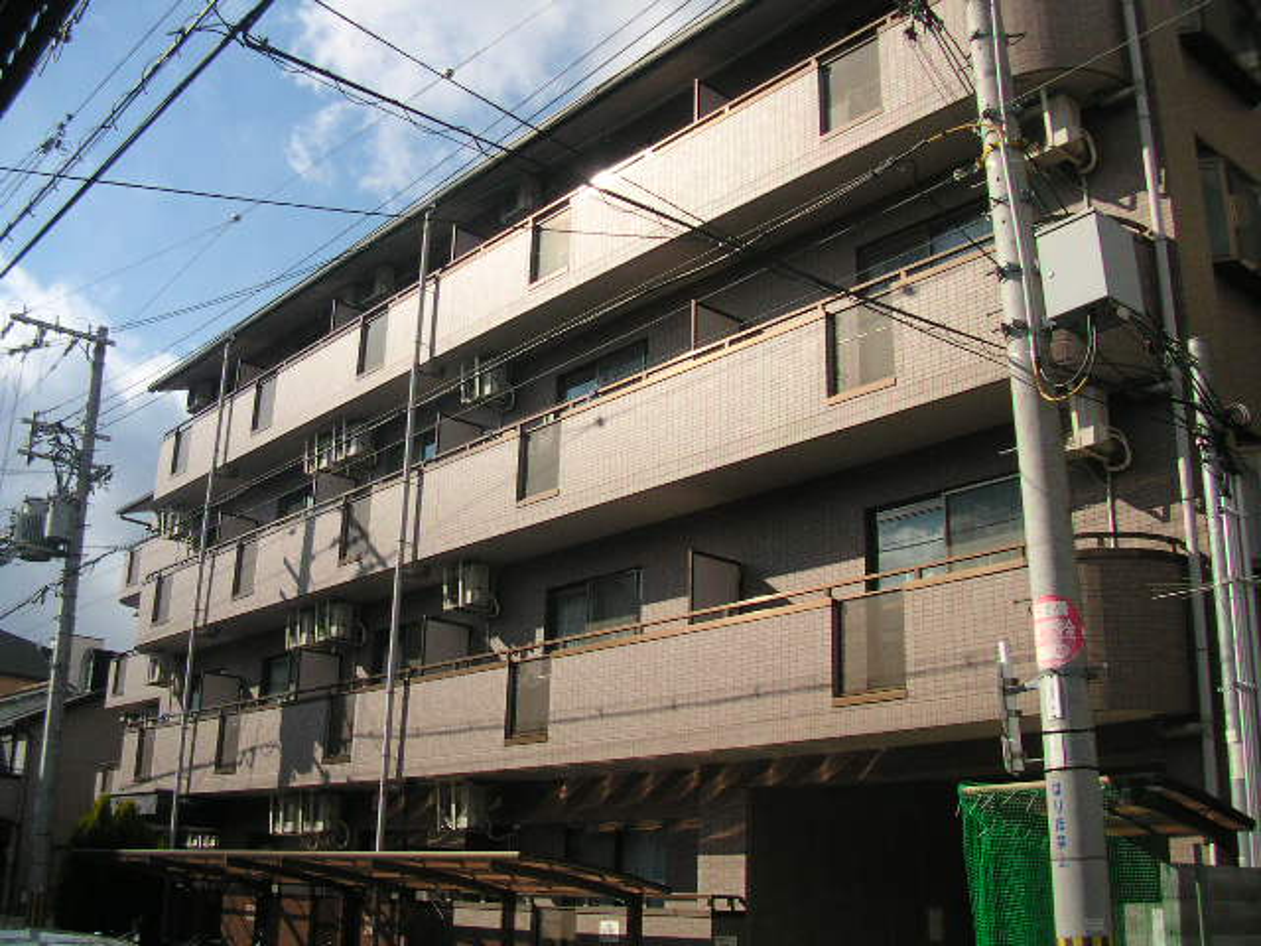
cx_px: 630
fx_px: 1348
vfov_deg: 38.7
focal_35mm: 37
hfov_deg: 50.1
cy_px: 473
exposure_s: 1/853
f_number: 4.5
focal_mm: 5.6
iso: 141
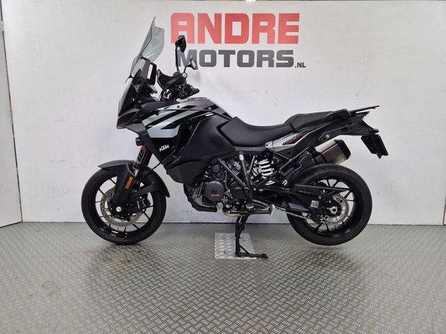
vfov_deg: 58.9
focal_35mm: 23
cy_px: 167
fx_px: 296
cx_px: 223
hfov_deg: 73.9
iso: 320
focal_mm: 5.4
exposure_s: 1/100
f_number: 1.8
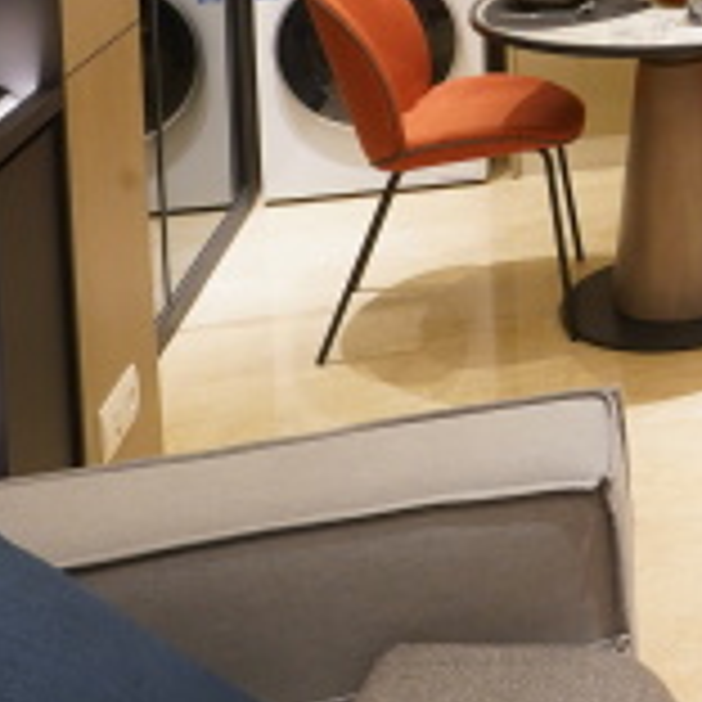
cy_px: -234
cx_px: 1112
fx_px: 1377
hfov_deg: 22.4
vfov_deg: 24.6
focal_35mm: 60
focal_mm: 16
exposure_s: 1/5
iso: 1600
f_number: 11
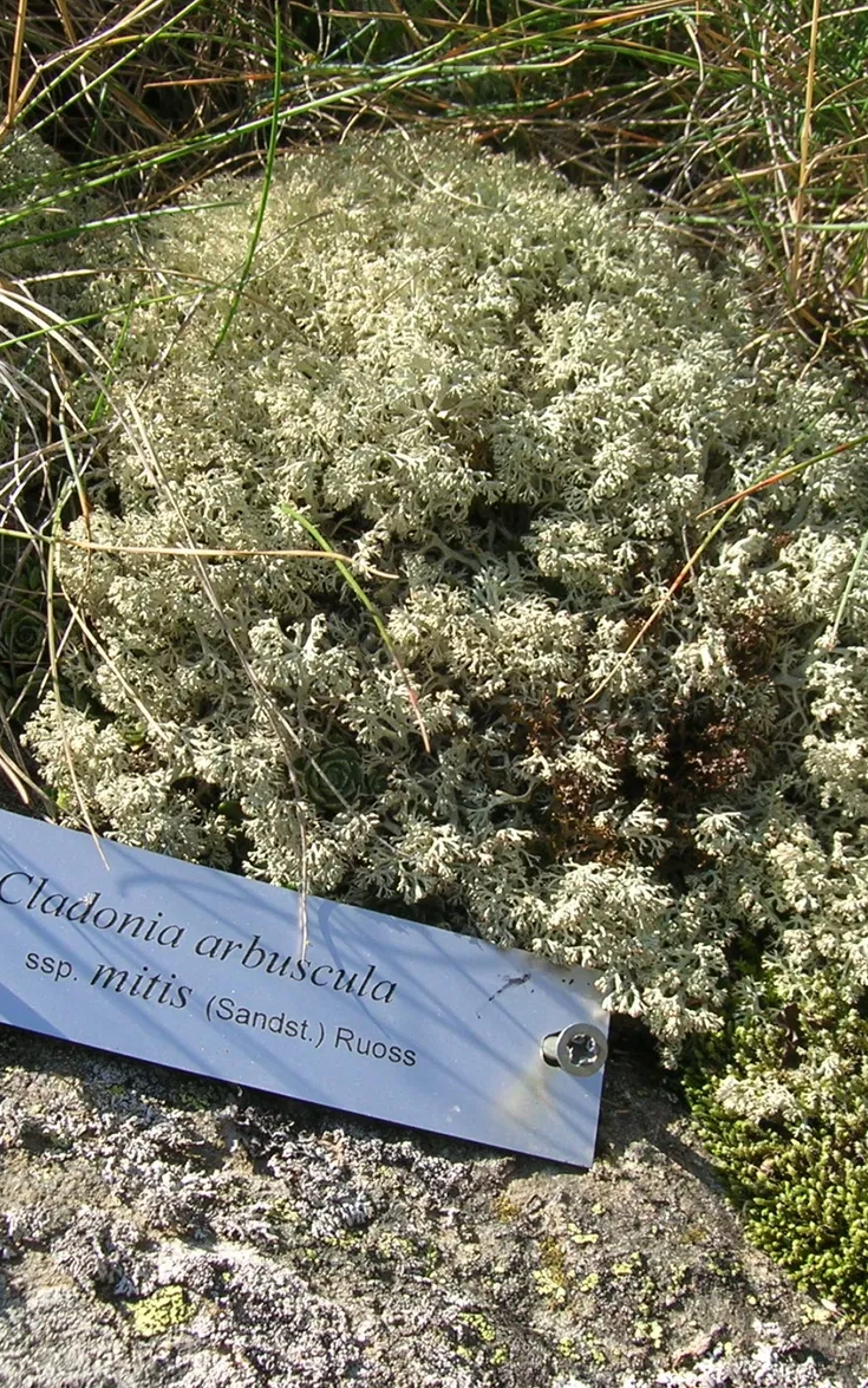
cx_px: 391
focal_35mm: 49
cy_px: 686
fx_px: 1853
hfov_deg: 26.3
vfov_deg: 41.0
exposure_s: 1/196
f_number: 4.9
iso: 50
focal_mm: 5.7
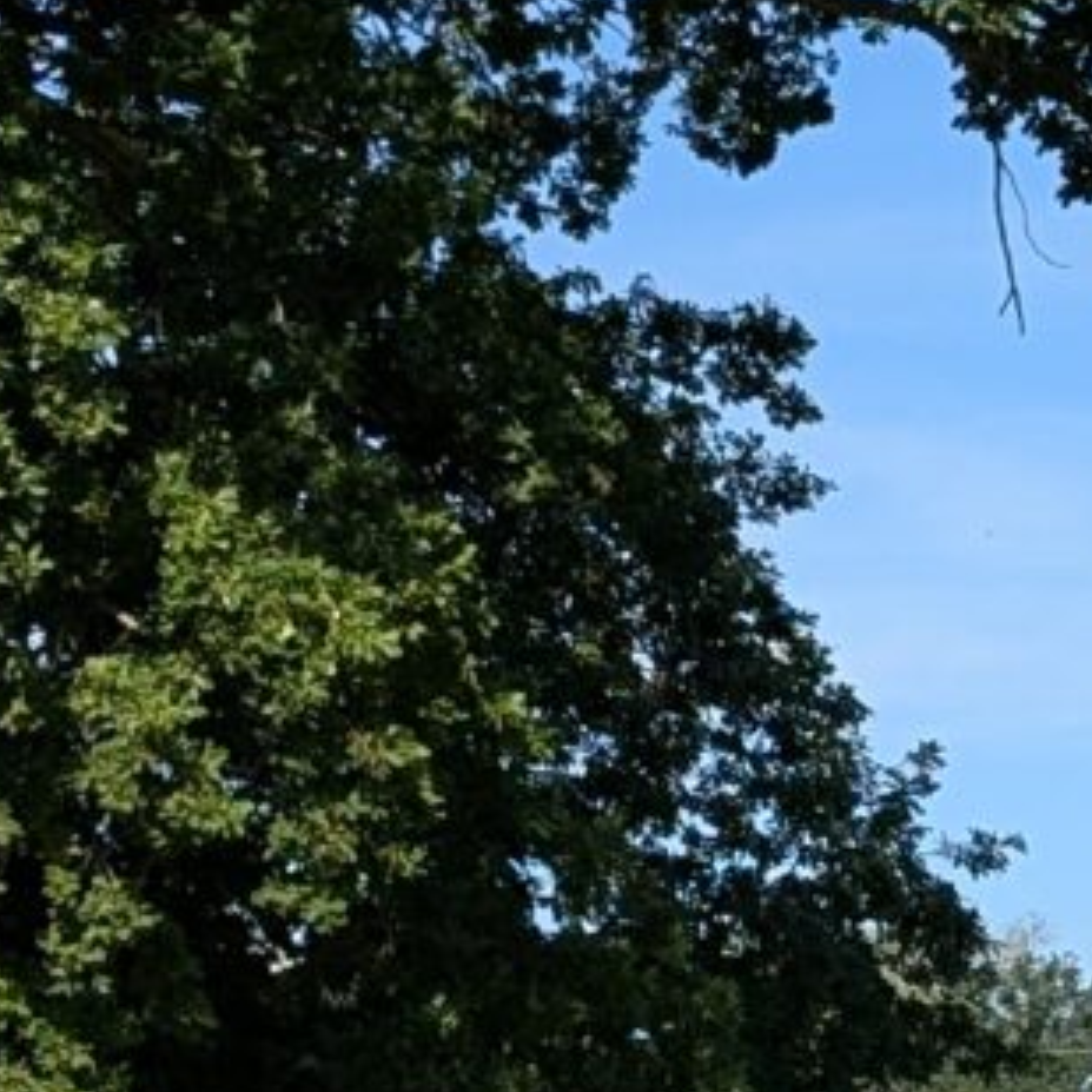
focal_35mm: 176
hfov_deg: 9.8
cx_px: 1375
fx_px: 6282
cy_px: 1311
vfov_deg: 9.8
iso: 21
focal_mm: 6.9
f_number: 1.68
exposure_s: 1/1066
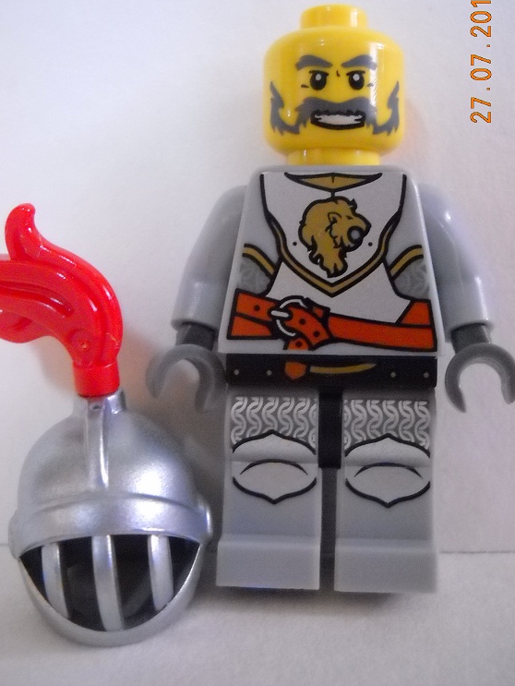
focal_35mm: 45
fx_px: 892
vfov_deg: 42.0
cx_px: 258
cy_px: 328
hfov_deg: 32.2
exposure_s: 1/17
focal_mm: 6.72
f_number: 3.1
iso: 800
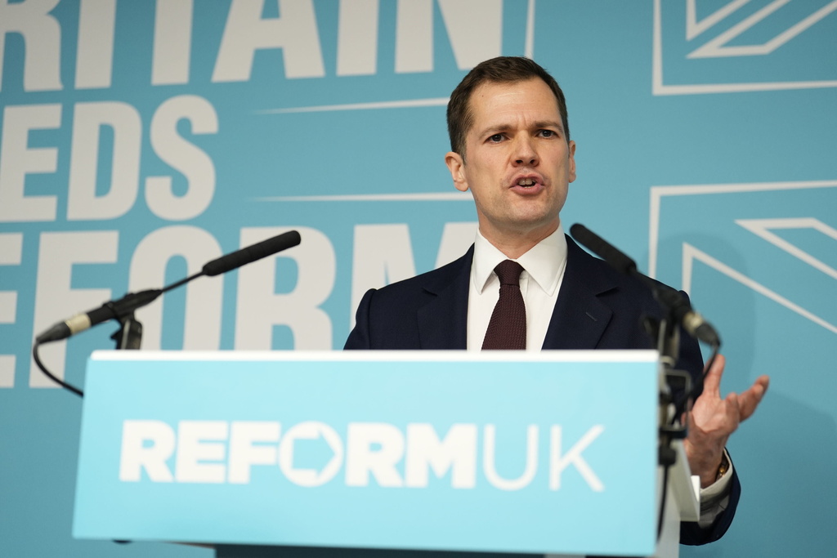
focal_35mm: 70
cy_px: 279
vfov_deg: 19.5
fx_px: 1628
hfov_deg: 28.8
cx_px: 418
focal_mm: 70
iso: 1250
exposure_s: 1/200
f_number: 2.8
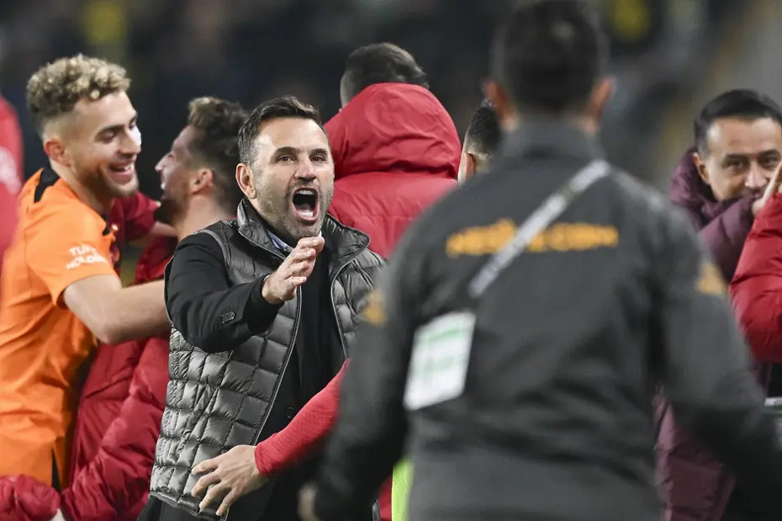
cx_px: 391
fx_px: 8684
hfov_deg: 5.2
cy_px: 260
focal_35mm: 400
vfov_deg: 3.4
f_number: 3.2
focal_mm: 400
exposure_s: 1/2000
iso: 2500
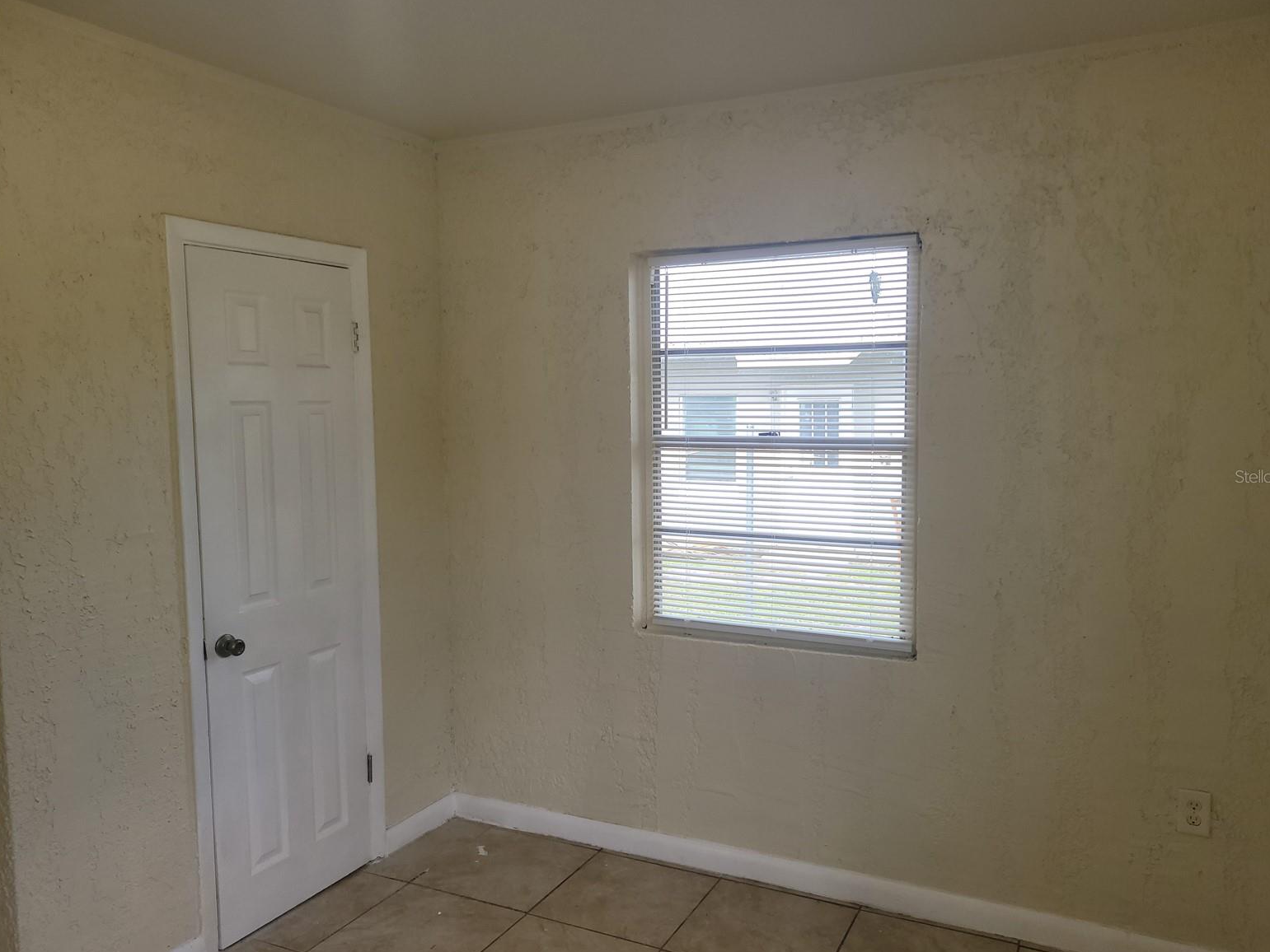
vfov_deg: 51.4
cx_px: 654
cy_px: 476
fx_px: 991
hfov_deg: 65.3
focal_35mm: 27
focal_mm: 5.4
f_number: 1.8
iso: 40
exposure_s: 1/281
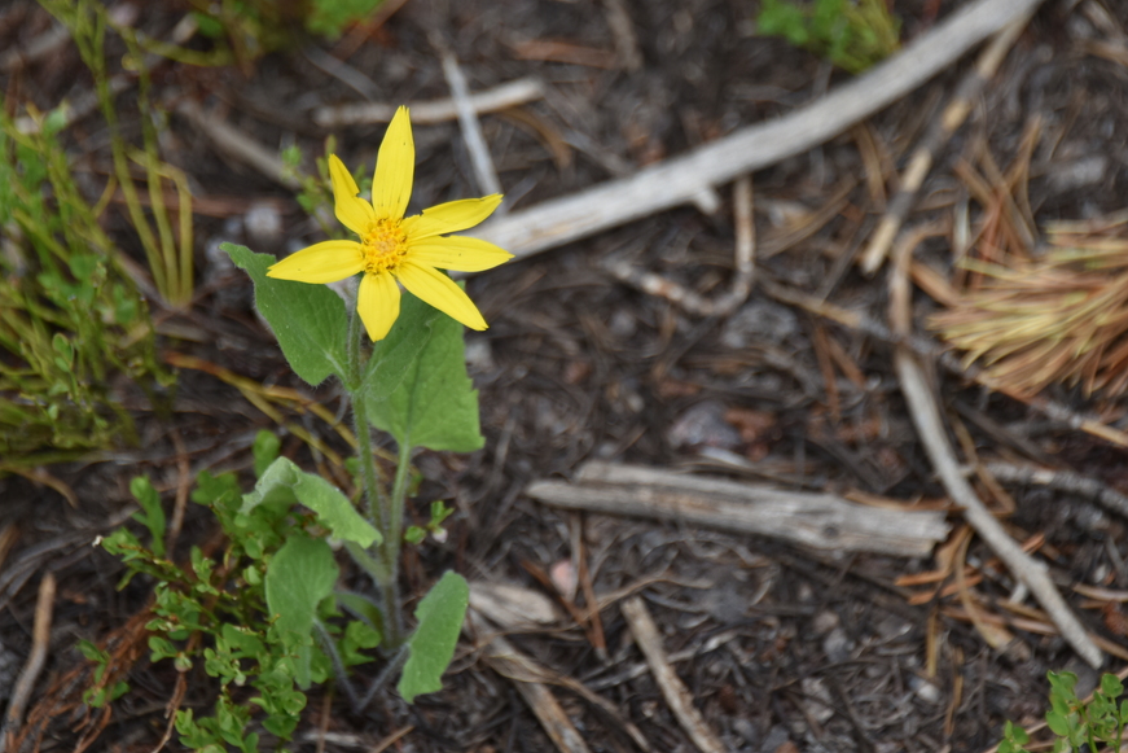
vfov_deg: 3.1
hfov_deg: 4.7
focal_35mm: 441
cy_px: 231
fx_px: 13819
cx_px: 578
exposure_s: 1/640
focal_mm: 300
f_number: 5.6
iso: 360
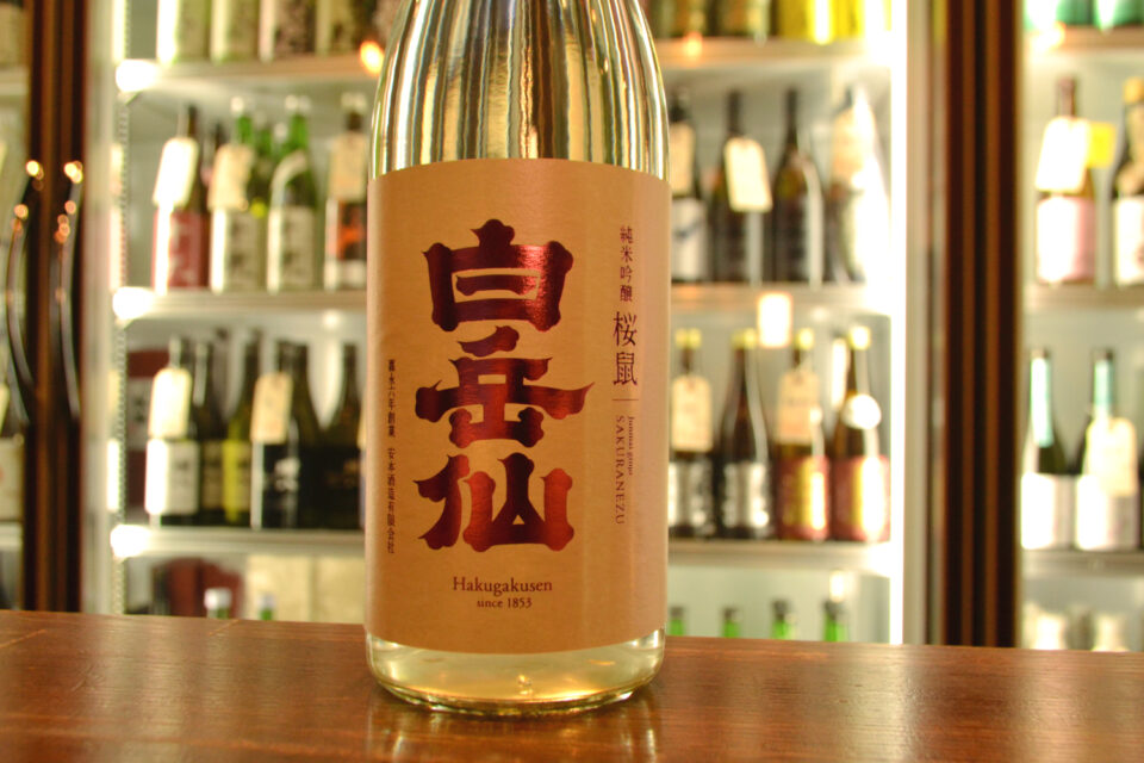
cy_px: 382
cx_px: 572
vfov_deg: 40.0
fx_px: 1049
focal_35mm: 33
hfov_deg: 57.2
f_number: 5.6
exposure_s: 1/160
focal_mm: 22
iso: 1600
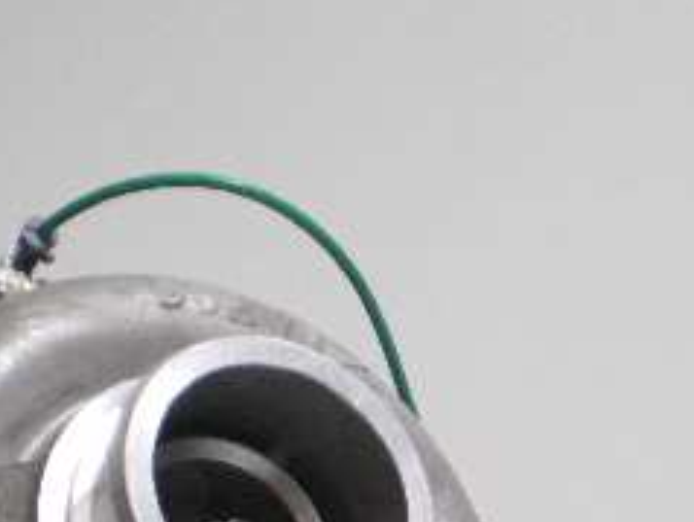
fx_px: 2047
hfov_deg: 19.2
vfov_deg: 14.0
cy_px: 668
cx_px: 452
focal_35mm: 102
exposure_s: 1/15
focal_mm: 6.3
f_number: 3.1
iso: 400
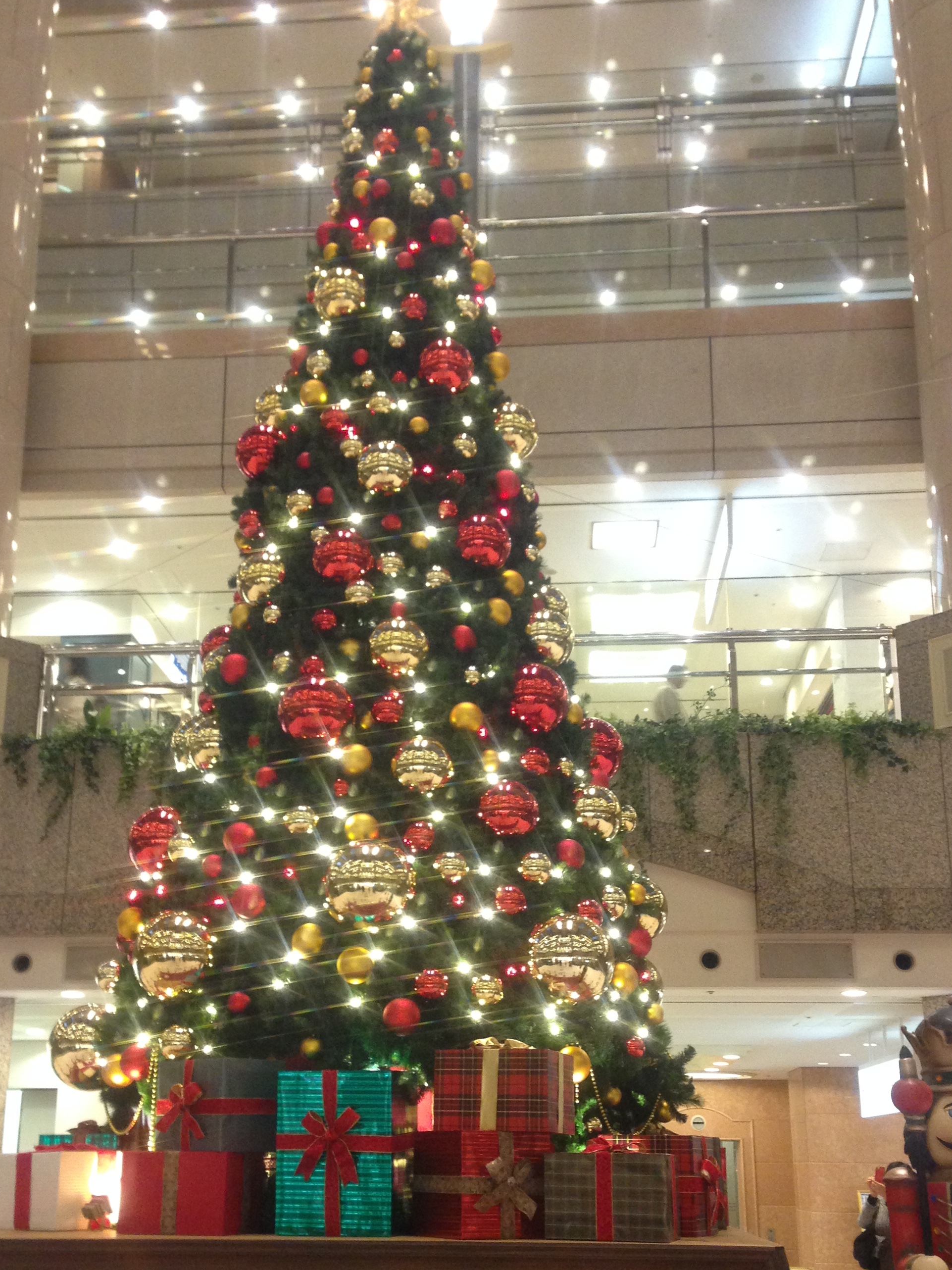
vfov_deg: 44.5
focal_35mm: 42
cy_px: 772
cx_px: 432
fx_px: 1540
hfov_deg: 34.3
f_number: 2.4
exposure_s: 1/20
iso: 200
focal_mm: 4.12
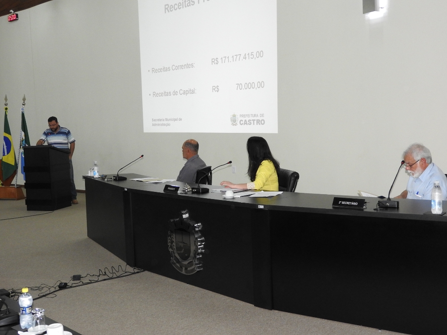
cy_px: 164
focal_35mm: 41
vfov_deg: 35.1
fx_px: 529
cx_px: 220
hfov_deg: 45.8
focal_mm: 7.2
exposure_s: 1/30
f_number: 3.8
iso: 400
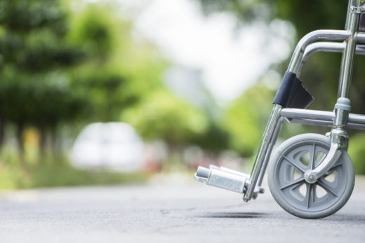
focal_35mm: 200
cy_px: 122
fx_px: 2028
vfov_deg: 6.9
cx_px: 182
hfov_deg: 10.3
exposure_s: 1/320
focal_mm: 200
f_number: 4
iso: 200
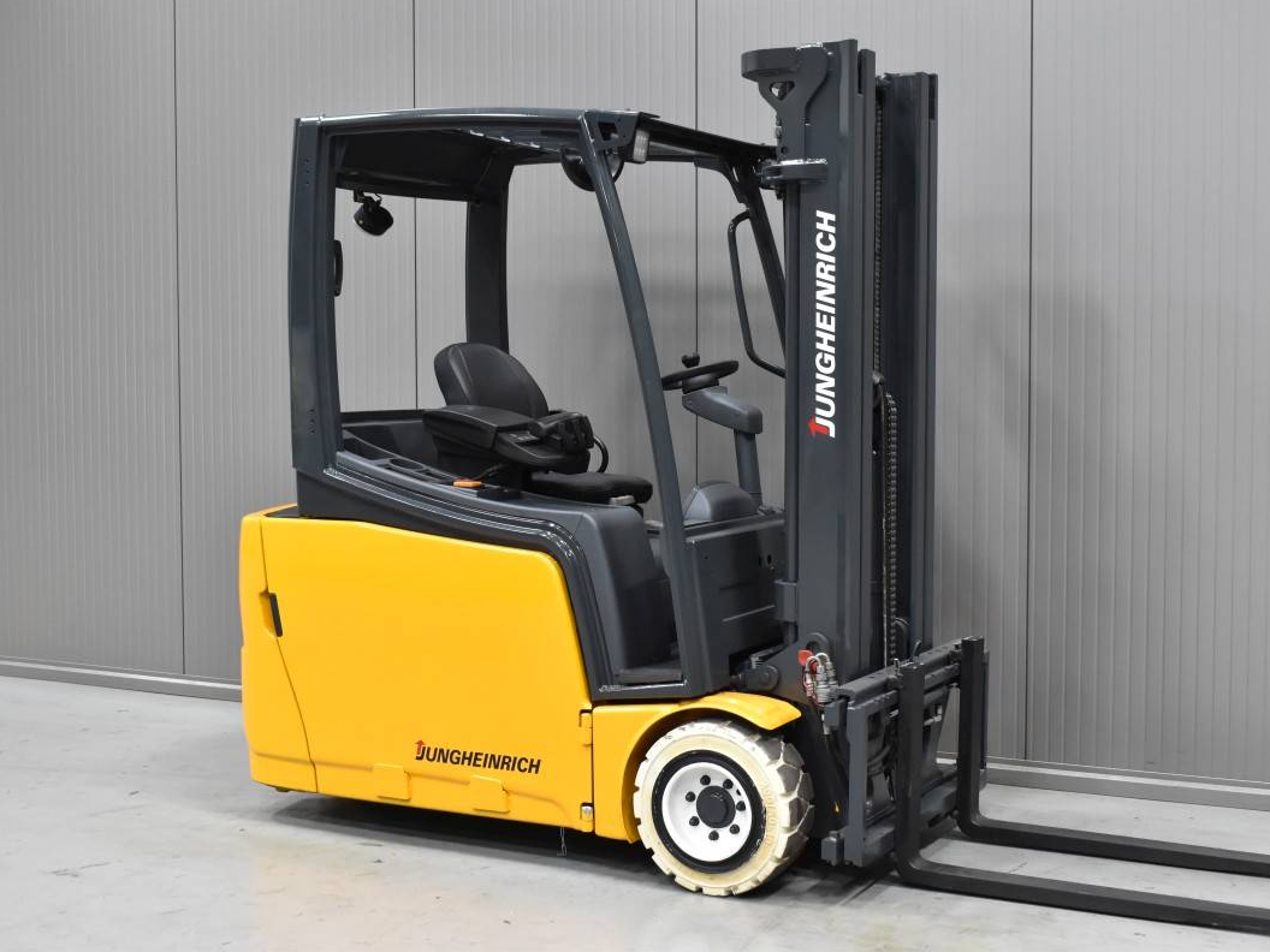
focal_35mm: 48
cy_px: 472
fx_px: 1744
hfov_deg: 40.0
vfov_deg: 30.5
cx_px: 682
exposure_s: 1/40
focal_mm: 29
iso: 1600
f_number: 5.6
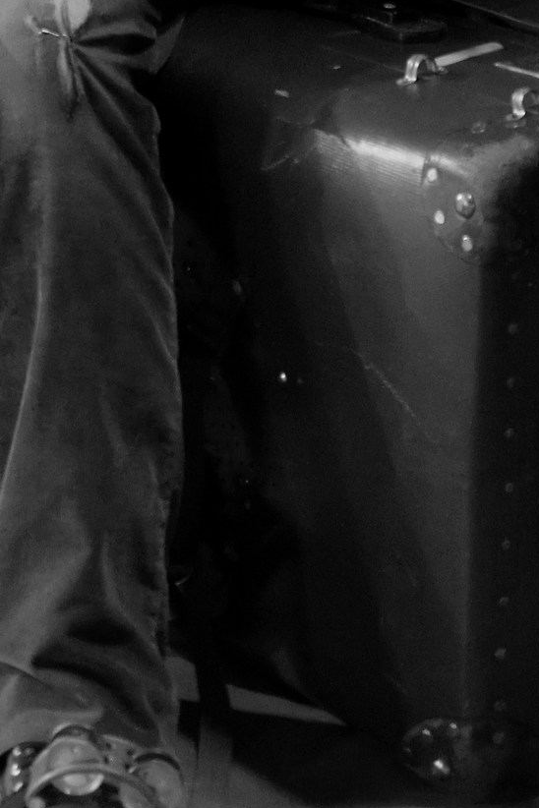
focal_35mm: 222
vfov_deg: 9.1
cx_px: -134
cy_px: -266
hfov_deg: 6.1
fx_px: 4985
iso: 6400
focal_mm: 50.5
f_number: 4
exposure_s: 1/27
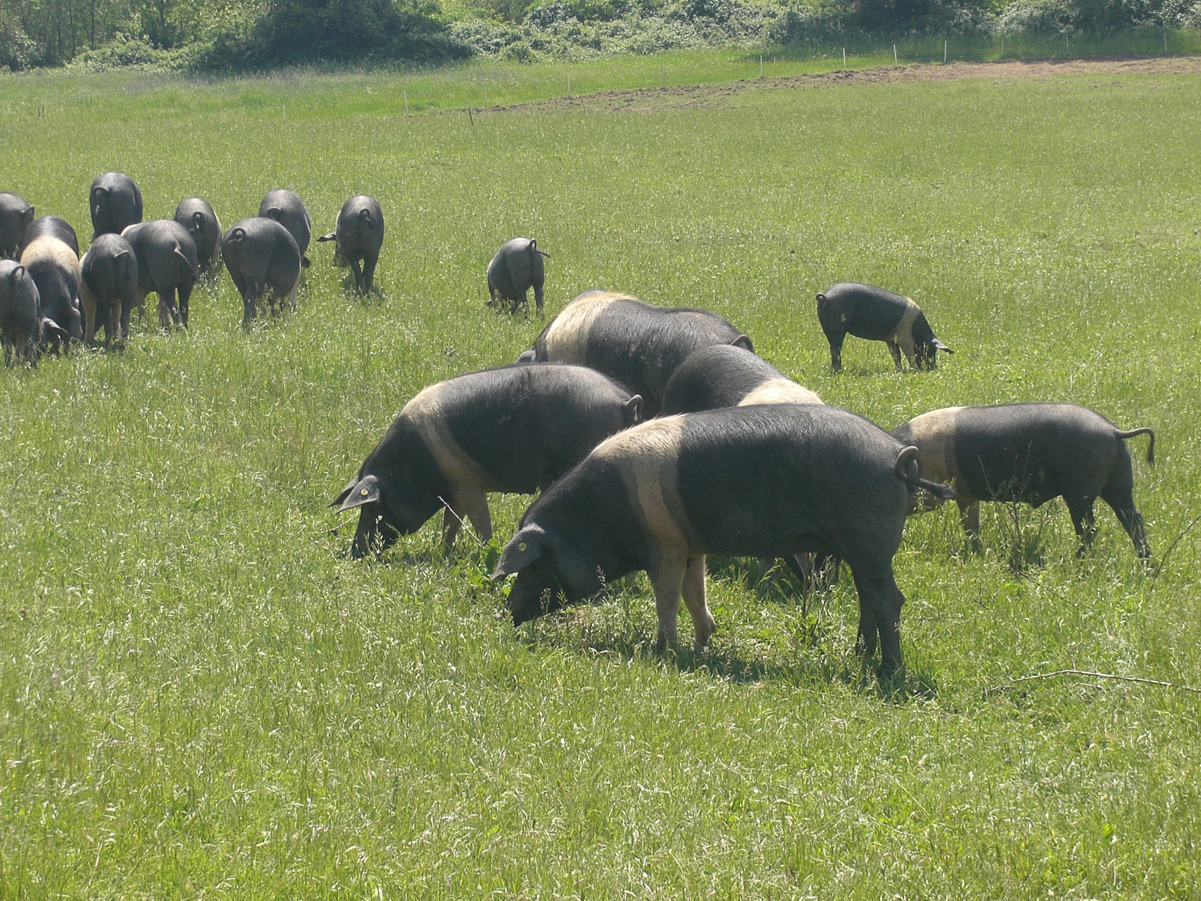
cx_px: 600
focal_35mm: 114
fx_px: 3955
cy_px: 450
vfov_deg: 13.0
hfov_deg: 17.3
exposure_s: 1/250
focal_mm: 18.9
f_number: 5.4
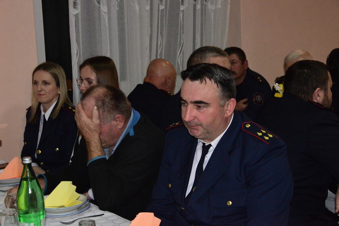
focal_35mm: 56
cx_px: 170
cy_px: 113
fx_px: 527
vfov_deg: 24.2
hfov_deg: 35.6
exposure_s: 1/60
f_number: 8
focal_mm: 56
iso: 6400
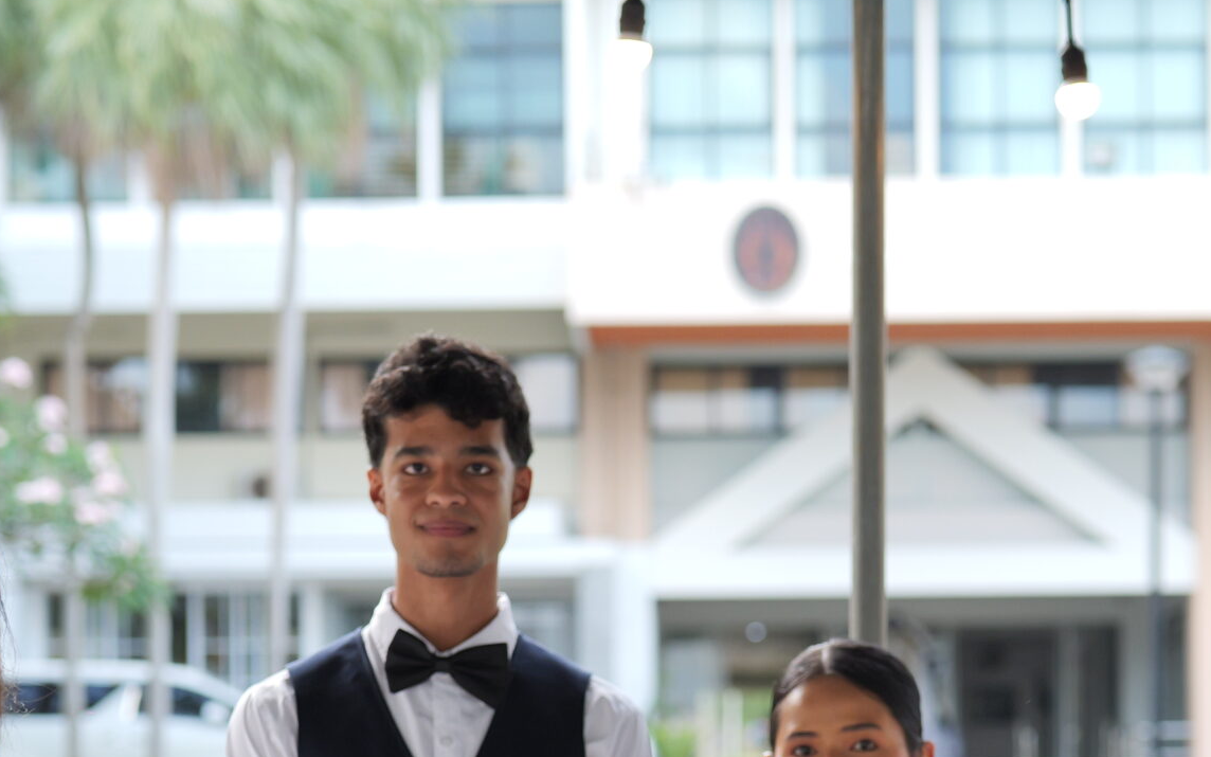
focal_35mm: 114
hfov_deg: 18.3
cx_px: 683
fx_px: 3762
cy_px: 778
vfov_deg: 11.4
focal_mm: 50
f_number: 2.8
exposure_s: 1/800
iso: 1000
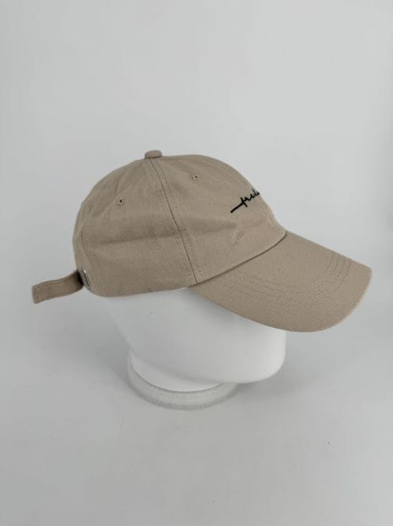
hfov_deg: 56.7
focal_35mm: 24
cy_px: 263
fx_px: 364
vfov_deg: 71.7
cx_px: 196
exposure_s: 1/1721
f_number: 1.78
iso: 80
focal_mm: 6.76
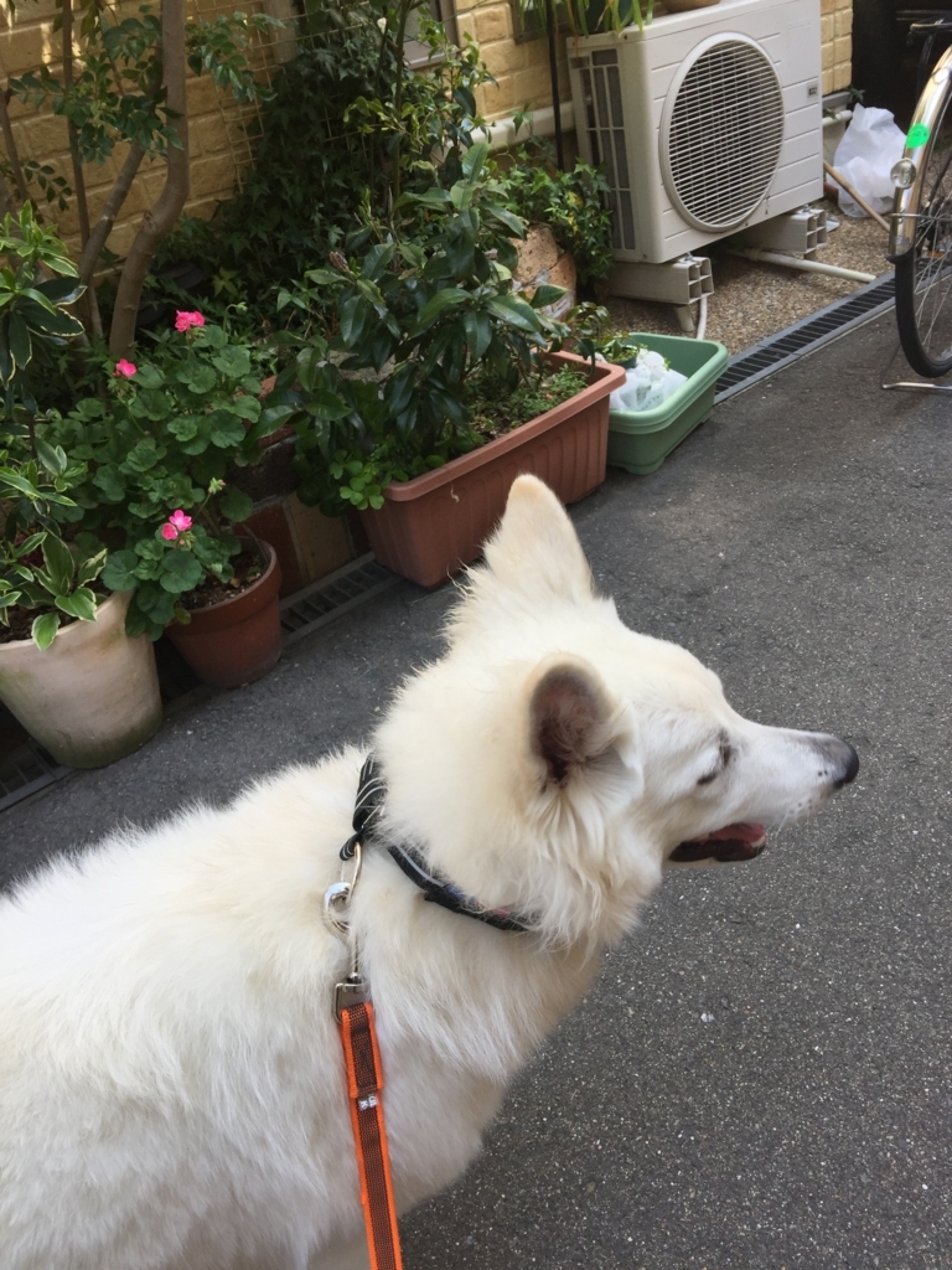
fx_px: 1063
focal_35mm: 29
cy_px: 635
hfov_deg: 48.2
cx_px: 476
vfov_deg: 61.7
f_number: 2.2
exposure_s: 1/421
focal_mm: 4.15
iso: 32
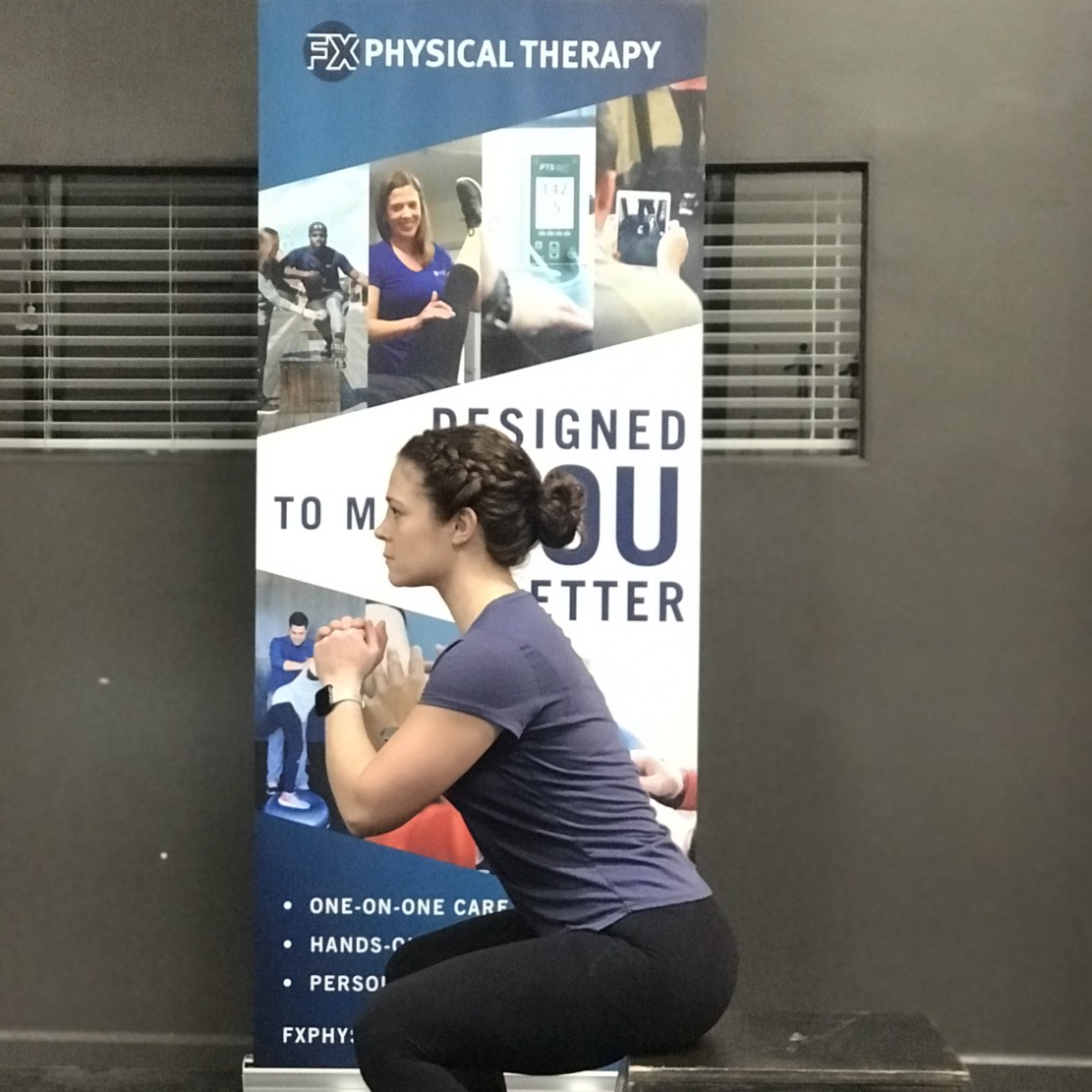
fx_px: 2427
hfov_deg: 25.4
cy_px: 712
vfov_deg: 25.2
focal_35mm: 68
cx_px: 550
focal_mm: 6.6
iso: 1250
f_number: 2.8
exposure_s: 1/60
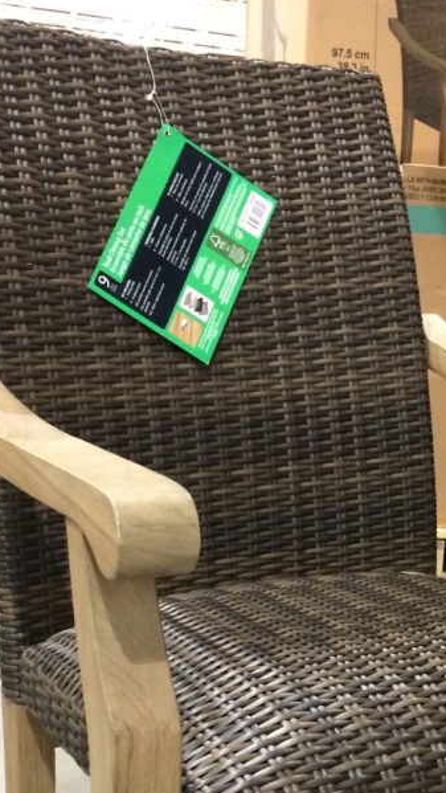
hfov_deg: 21.9
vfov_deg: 37.0
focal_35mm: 54
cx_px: 367
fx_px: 1135
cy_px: 643
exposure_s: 1/30
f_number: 2.2
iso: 250
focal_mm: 4.15
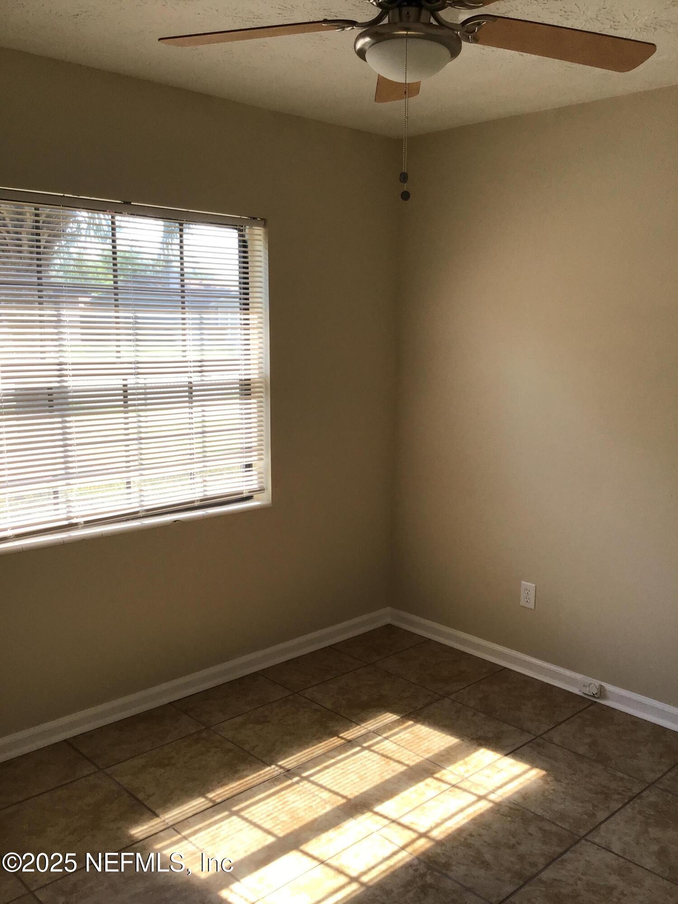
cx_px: 339
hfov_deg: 45.4
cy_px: 452
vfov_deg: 58.4
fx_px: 810
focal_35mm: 31
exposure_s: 1/130
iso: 25
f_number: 2.4
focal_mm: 3.3
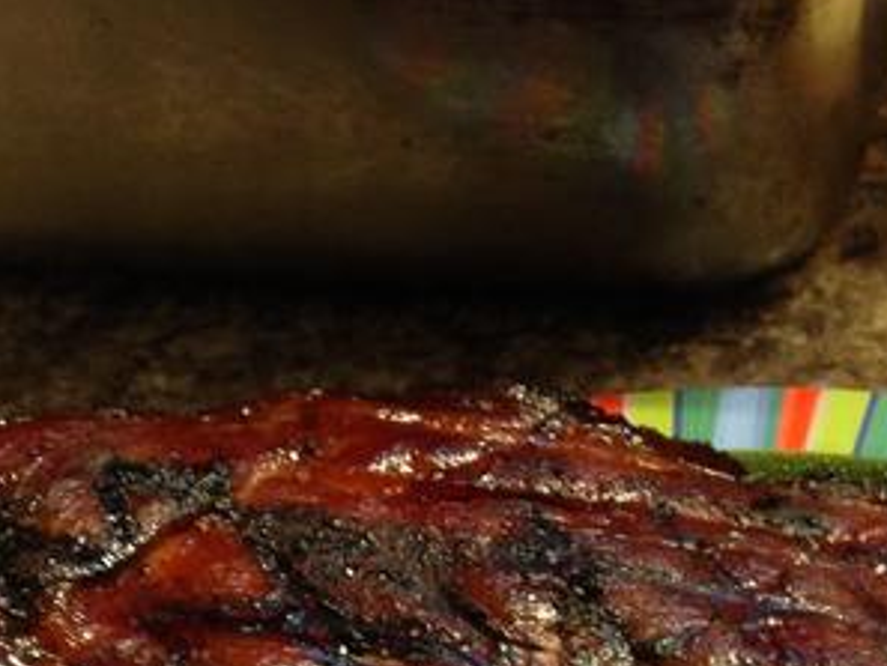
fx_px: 2563
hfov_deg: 19.3
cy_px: 930
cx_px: 812
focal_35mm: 100
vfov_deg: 14.1
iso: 100
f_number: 2.4
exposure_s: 1/20
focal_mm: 4.12
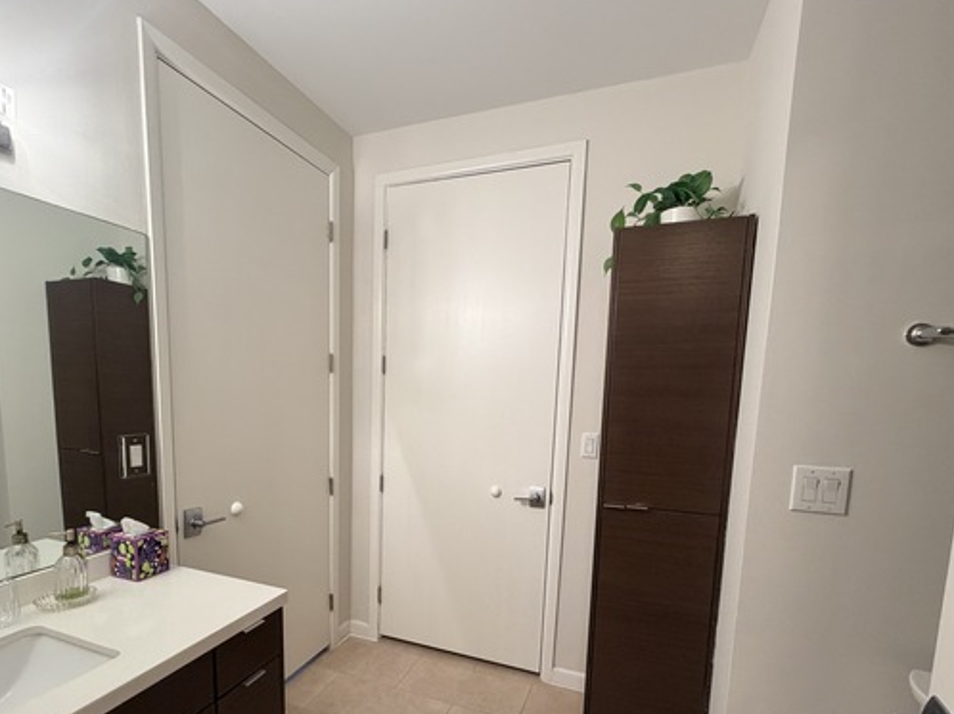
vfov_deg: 70.4
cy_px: 448
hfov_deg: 87.6
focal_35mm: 18
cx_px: 441
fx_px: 496
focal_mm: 2.22
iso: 320
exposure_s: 1/120
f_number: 2.2
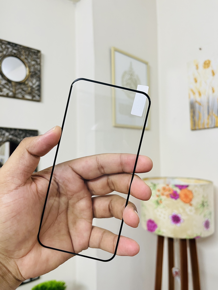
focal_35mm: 26
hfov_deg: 53.1
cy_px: 145
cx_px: 109
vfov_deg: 67.3
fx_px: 218
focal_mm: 5.1
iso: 80
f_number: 1.6
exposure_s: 1/50
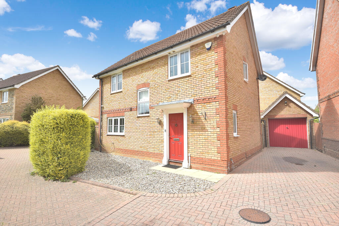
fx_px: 170
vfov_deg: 67.4
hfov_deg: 90.0
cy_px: 113
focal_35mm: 18
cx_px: 170
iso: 100
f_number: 4.5
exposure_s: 1/250
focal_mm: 12
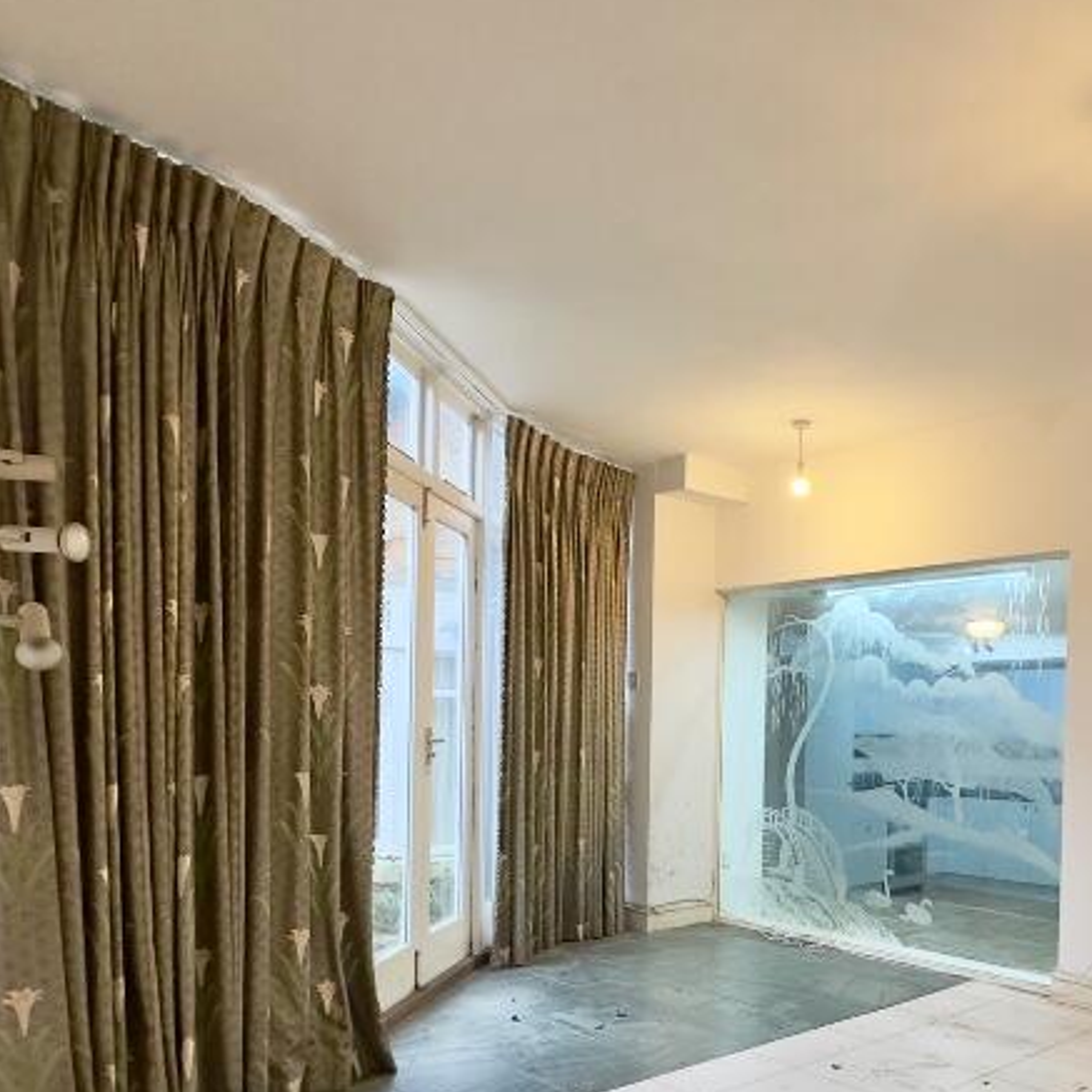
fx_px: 1035
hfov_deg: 55.1
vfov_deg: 54.3
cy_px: 742
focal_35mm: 29
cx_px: 675
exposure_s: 1/100
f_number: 2.2
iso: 320
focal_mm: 2.22
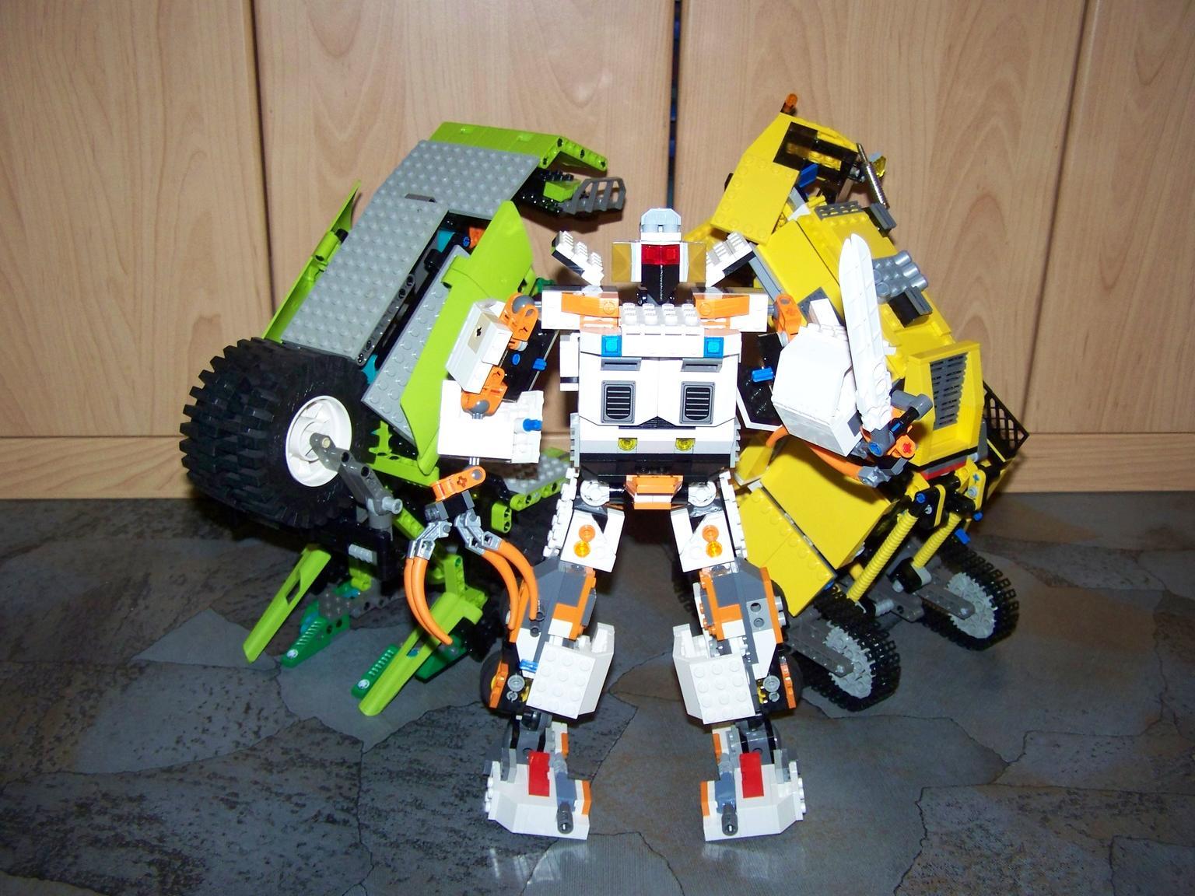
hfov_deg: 49.0
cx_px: 598
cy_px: 448
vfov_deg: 37.7
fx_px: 1312
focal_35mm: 38
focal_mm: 6.3
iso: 200
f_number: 2.8
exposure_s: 1/30
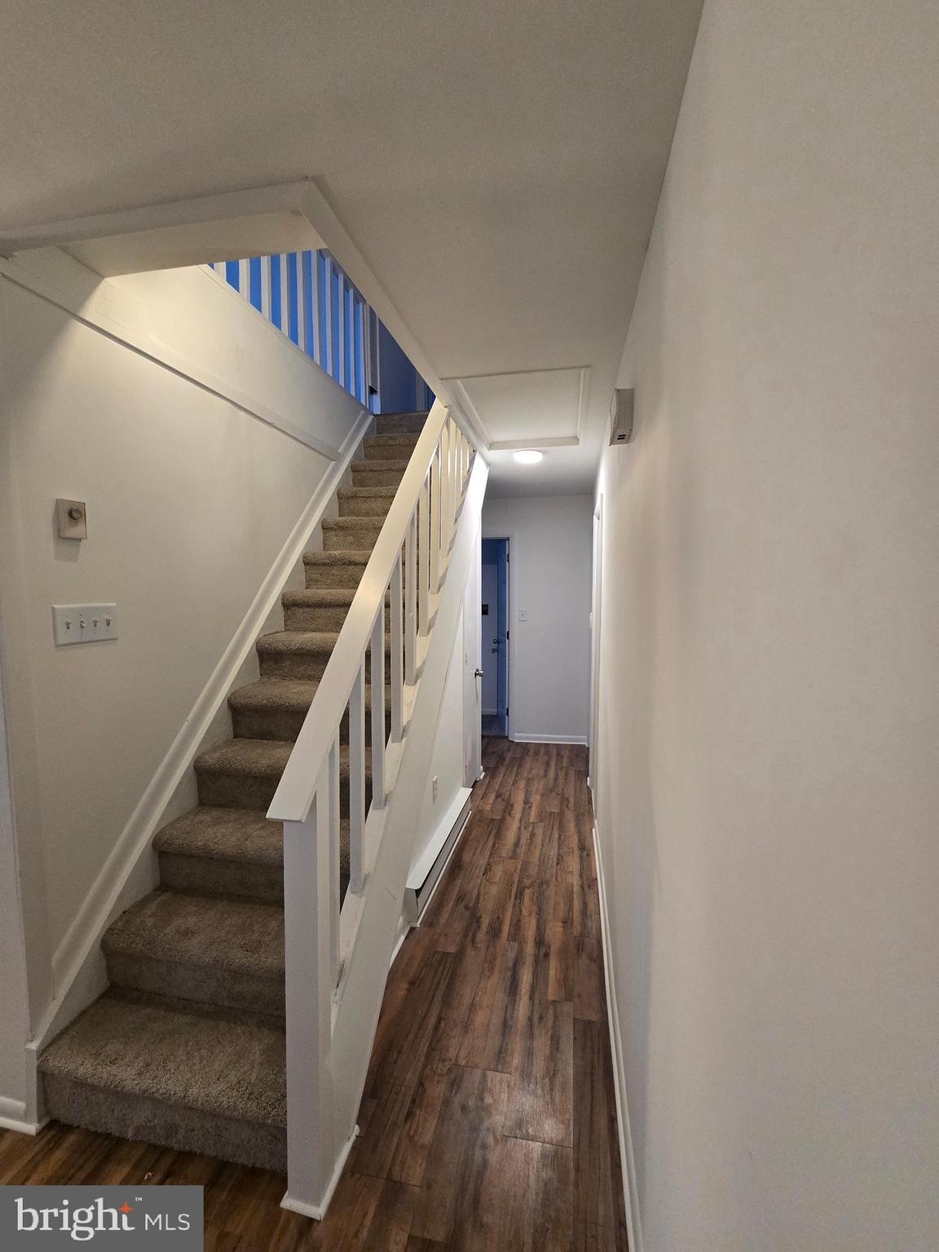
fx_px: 470
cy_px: 626
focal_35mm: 13
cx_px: 470
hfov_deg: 89.9
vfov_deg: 106.2
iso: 320
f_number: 2.2
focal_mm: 2.2
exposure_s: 1/60
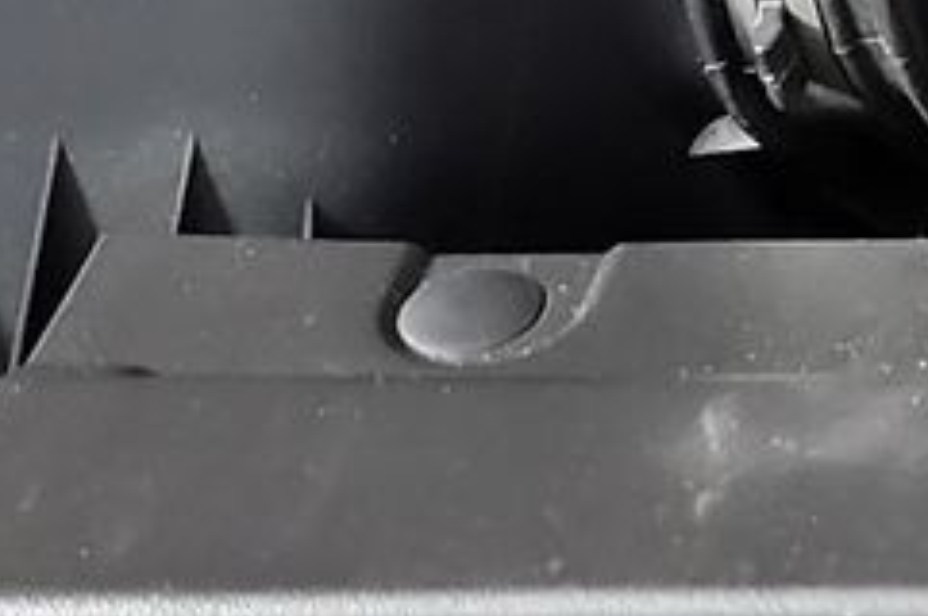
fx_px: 4273
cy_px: -993
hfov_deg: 10.8
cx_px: 2141
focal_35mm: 166
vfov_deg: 7.6
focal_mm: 6.7
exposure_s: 1/30
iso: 843
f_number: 1.8
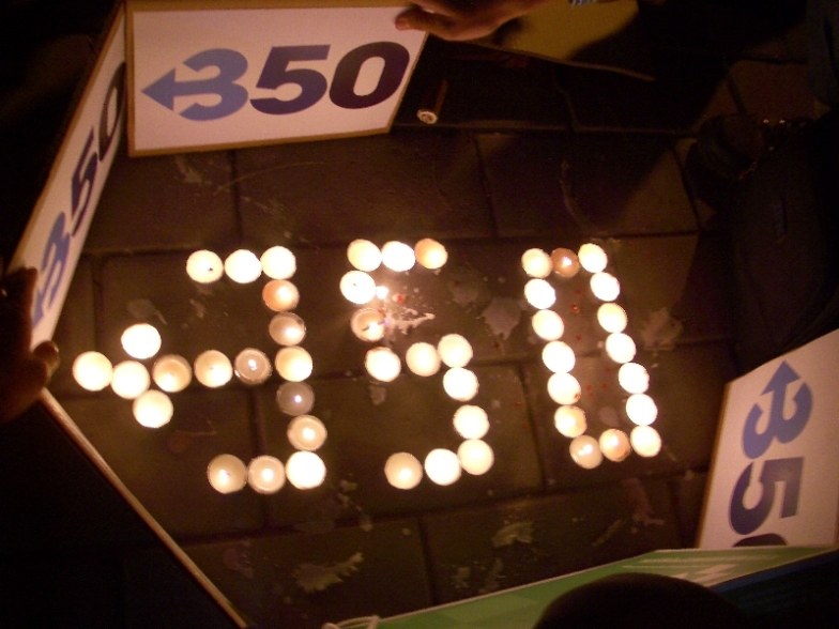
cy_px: 314
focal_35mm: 35
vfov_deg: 40.7
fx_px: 848
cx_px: 420
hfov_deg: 52.6
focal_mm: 5.8
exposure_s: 1/8
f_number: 2.6
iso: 100
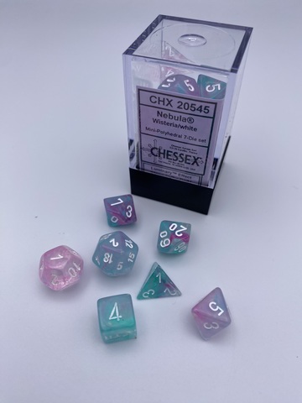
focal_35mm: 26
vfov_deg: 67.3
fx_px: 302
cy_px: 202
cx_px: 151
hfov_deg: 53.1
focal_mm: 4.25
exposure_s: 1/585
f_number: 1.8
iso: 32
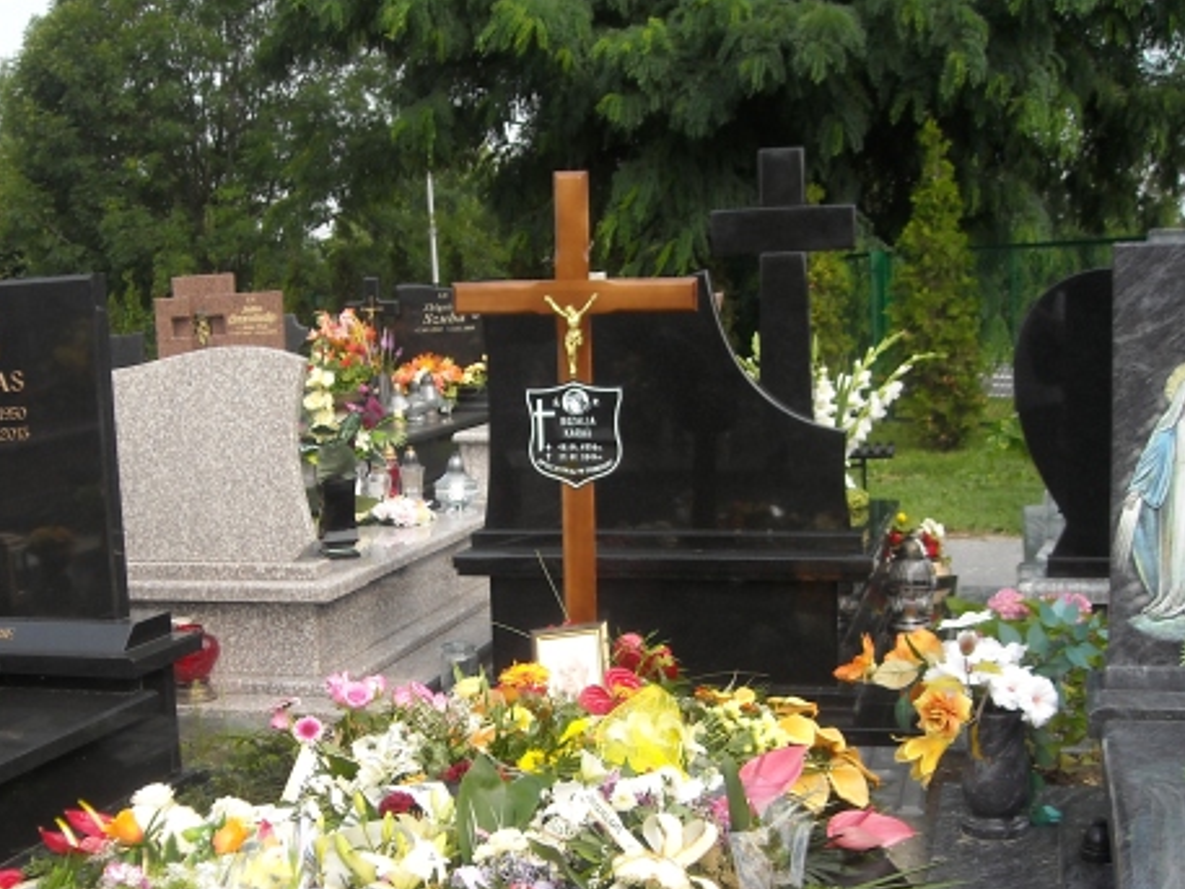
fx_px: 1678
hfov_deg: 38.6
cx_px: 428
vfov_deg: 29.5
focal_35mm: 49
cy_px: 578
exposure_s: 1/419
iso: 64
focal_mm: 5.7
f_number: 2.8
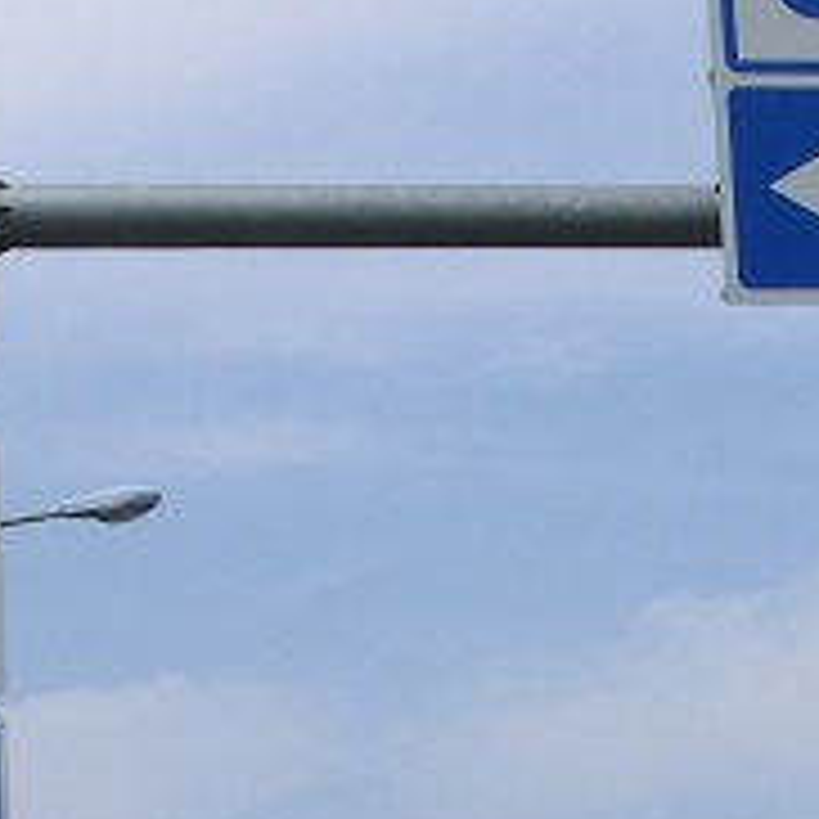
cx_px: 950
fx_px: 4711
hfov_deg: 9.8
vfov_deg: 9.9
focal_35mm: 176
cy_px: 772
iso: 100
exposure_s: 1/320
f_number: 9.9
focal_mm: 6.61
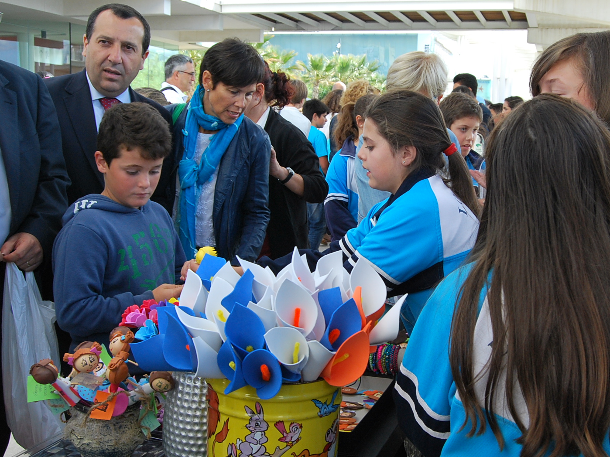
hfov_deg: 46.4
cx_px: 377
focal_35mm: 40
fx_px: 705
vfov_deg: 35.9
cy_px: 222
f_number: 7.1
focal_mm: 20
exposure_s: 1/200
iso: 400
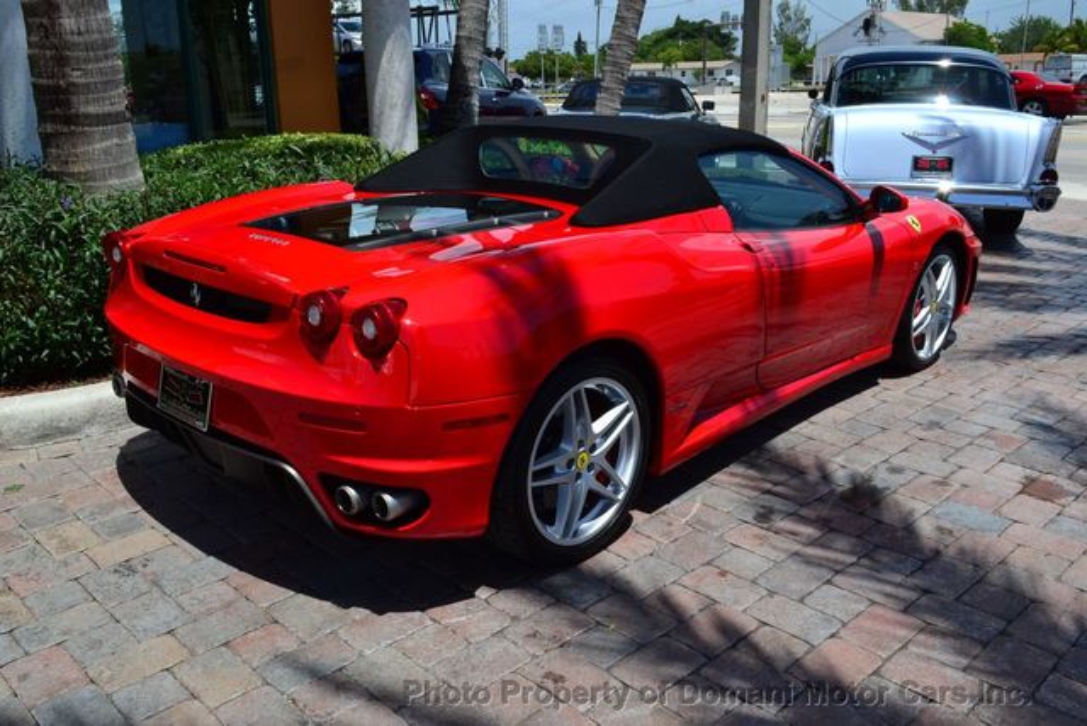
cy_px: 363
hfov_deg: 57.2
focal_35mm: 33
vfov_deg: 40.0
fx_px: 997
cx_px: 544
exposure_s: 1/800
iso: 800
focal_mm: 22
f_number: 14
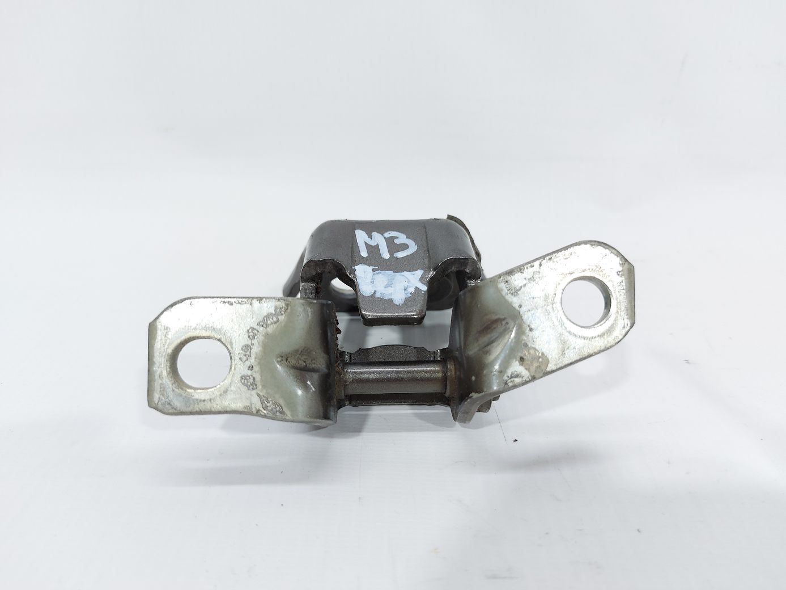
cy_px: 295
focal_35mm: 24
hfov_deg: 71.6
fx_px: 545
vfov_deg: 56.8
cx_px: 393
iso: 50
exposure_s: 1/50
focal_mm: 5.23
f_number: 1.8
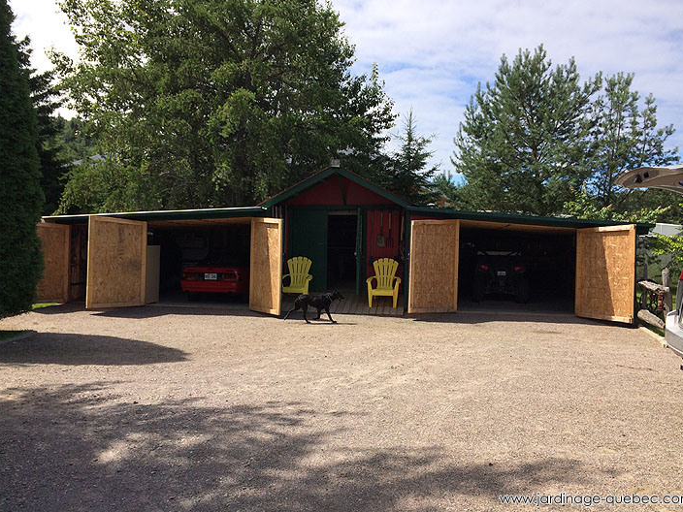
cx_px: 350
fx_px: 592
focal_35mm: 30
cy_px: 249
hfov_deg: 60.0
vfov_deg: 46.8
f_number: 2.2
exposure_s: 1/1709
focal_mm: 4.15
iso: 32
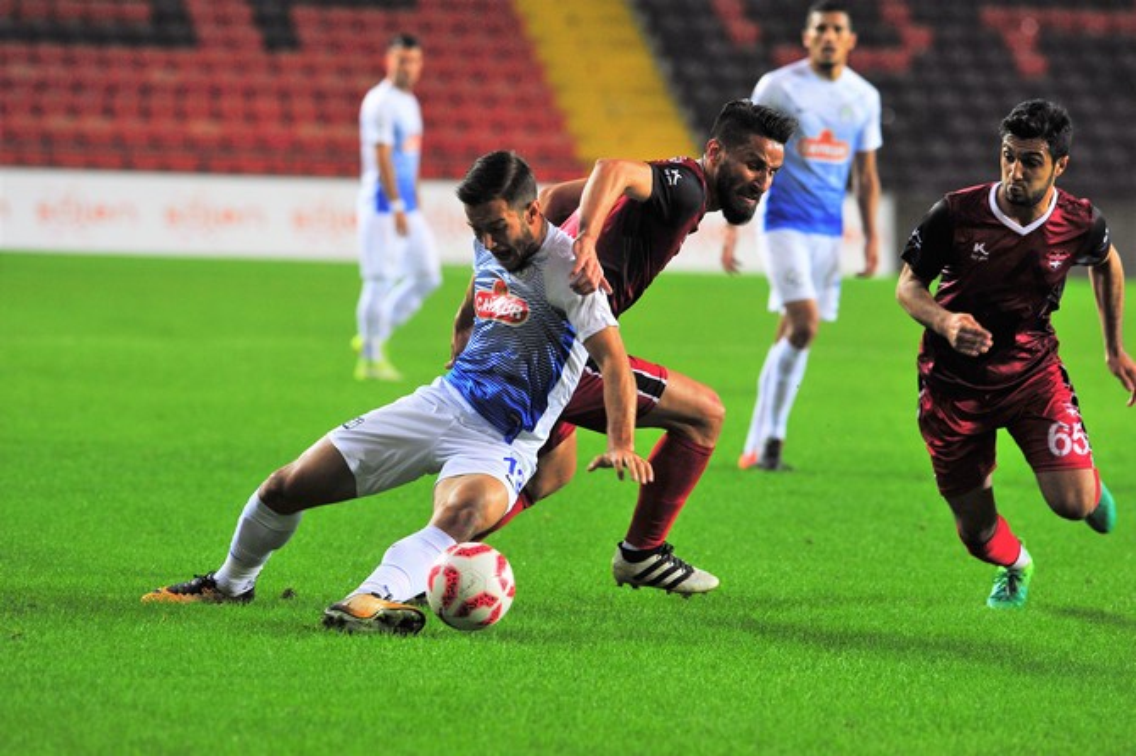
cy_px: 378
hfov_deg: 6.9
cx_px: 568
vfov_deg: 4.6
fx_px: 9462
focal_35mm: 300
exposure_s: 1/640
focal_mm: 300
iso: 1250
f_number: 7.1
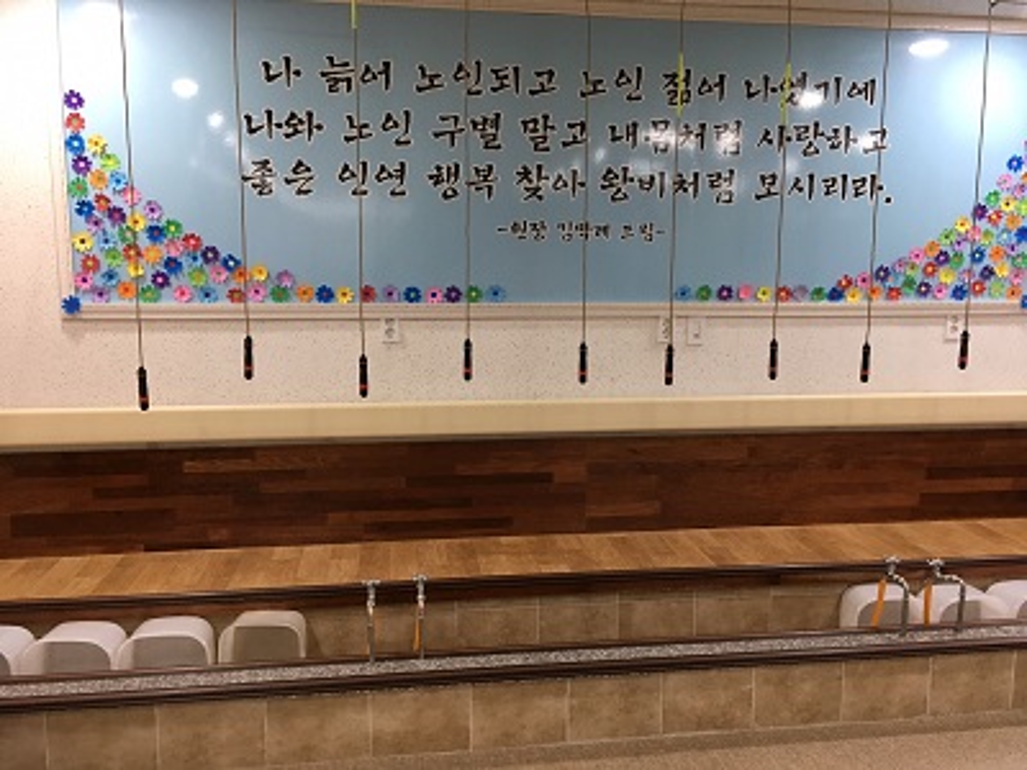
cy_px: 385
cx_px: 514
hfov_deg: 61.7
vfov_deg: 48.2
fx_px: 860
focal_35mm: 29
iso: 100
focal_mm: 4.15
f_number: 2.2
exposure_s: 1/30
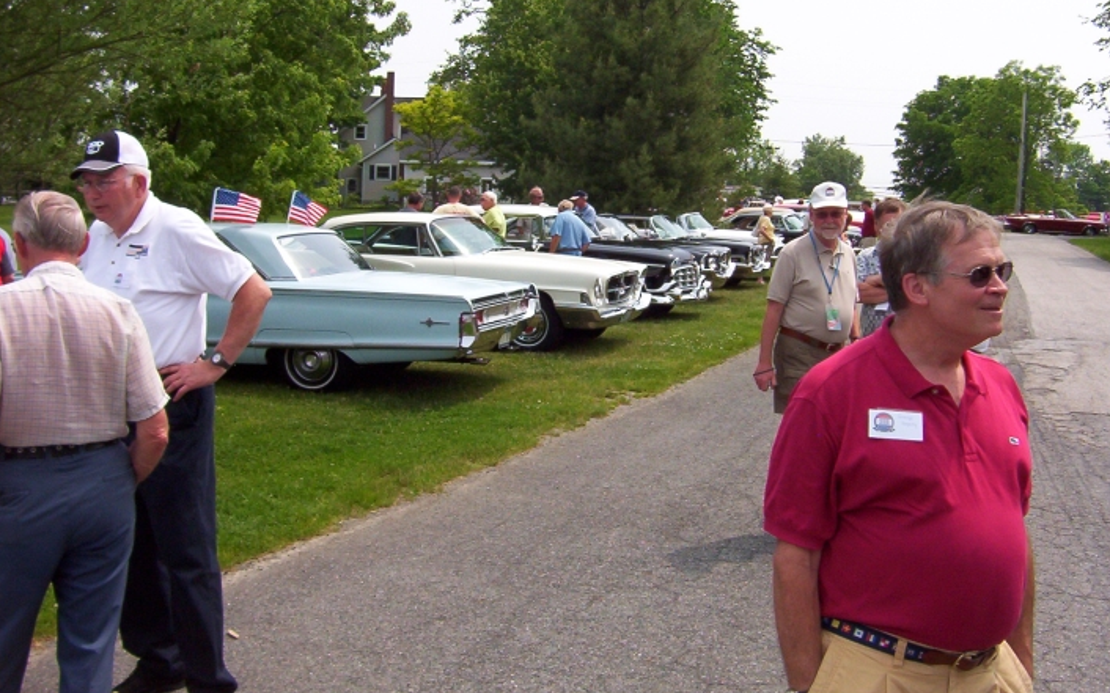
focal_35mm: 39
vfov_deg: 32.6
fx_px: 1180
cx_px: 564
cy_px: 273
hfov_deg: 50.4
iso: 100
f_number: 5.24
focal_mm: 5.54
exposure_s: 1/740
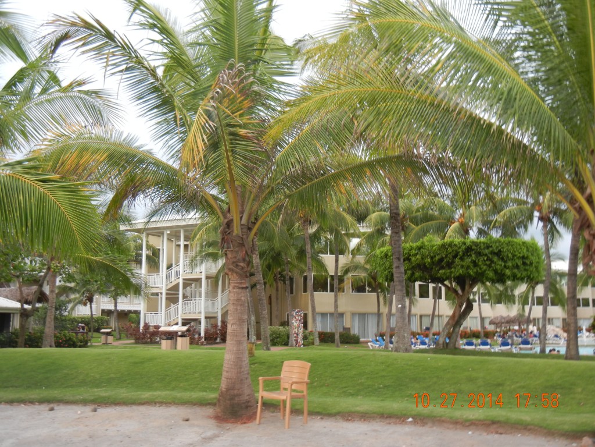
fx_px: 670
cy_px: 224
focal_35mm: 39
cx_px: 298
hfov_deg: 47.9
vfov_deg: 36.8
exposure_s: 1/68.6
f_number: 3.7
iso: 160
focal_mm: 7.1
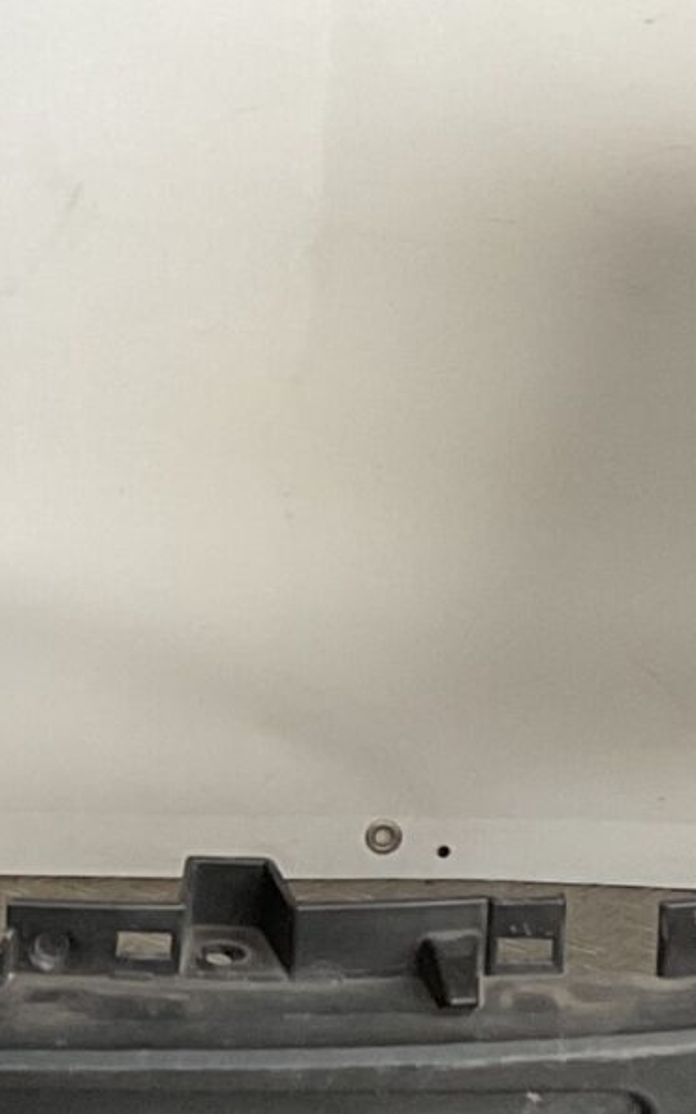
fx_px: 4036
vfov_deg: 15.7
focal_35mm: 133
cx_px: -126
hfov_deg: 9.7
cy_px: 514
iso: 64
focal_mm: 3
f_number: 1.8
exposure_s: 1/50
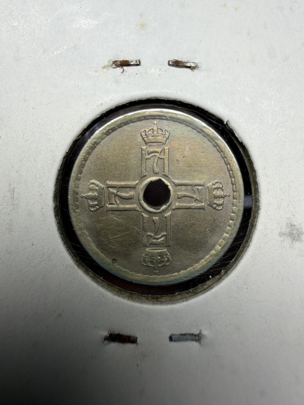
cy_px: 202
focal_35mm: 26
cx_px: 152
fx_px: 304
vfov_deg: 67.3
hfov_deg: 53.1
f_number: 2.2
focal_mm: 2.22
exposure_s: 1/221
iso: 40
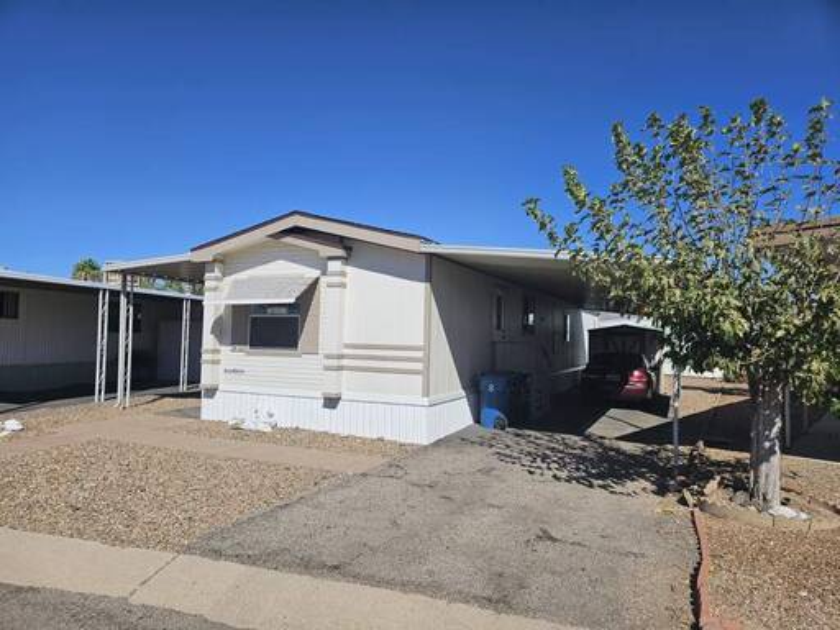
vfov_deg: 58.9
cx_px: 420
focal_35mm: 23
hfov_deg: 73.9
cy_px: 315
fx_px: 558
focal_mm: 5.4
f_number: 1.8
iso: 25
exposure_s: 1/3977
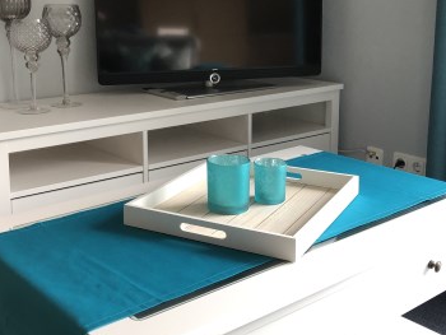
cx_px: 196
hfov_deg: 39.6
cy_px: 101
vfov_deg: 30.0
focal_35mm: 48
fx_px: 619
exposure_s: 1/25
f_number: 1.8
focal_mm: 4
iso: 32
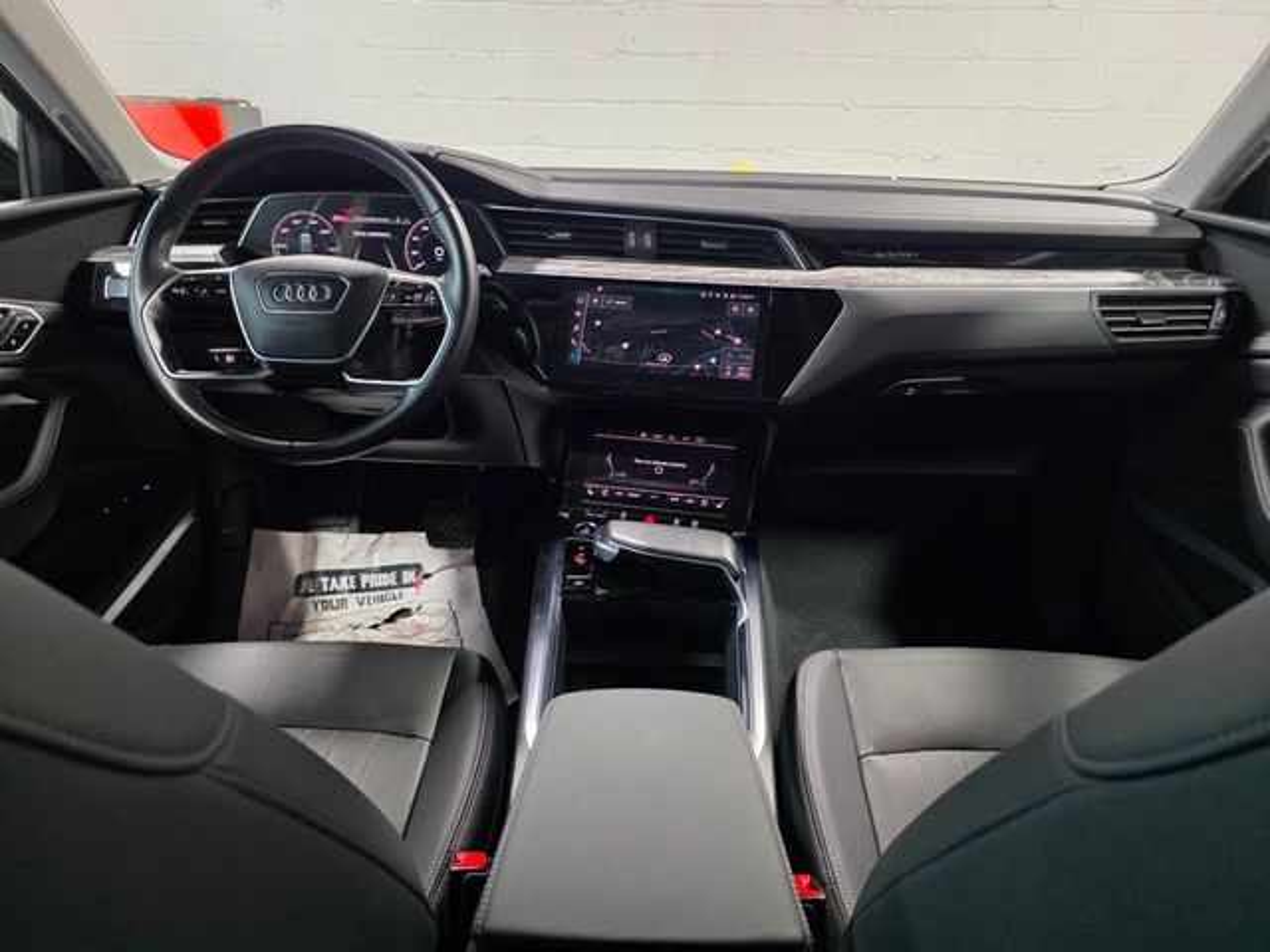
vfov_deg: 58.9
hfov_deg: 73.9
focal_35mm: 23
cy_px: 476
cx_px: 635
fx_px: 844
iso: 640
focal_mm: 6.3
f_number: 1.7
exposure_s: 1/120
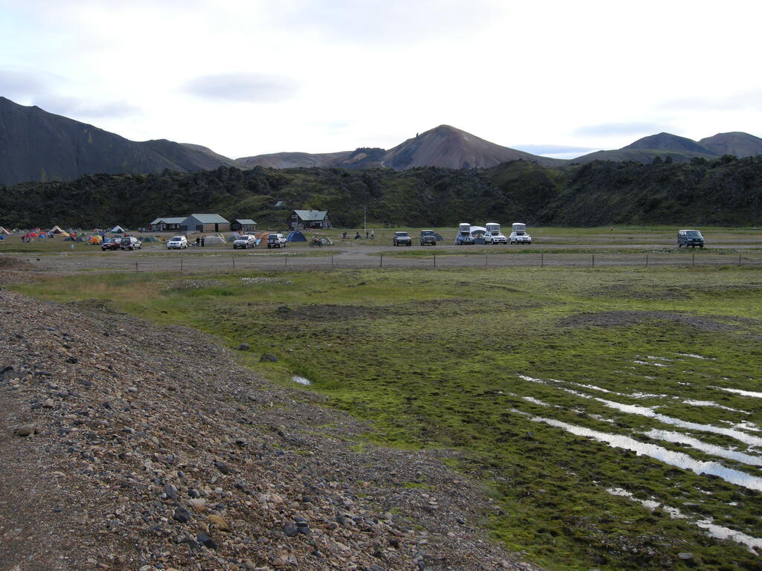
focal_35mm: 35
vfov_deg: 40.7
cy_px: 286
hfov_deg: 52.6
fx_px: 770
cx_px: 381
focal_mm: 7.5
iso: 100
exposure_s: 1/110
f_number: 3.8
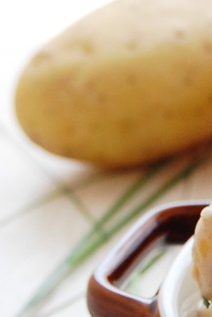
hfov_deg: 6.1
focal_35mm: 221
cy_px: 163
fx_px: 1952
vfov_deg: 9.3
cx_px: 319
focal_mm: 46
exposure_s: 1/60
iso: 360
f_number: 8
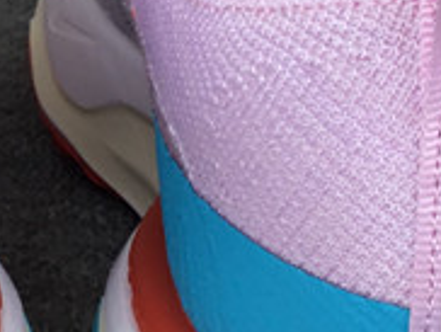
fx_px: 1952
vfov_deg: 9.7
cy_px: 200
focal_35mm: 153
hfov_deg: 12.8
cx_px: 53
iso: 25
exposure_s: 1/455
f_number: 2.4
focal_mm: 3.3
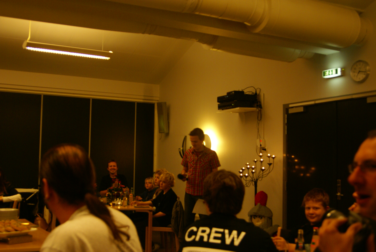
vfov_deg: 32.0
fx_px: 439
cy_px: 126
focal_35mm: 42
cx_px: 188
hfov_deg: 46.4
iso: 400
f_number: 4
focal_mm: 28
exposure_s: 1/20
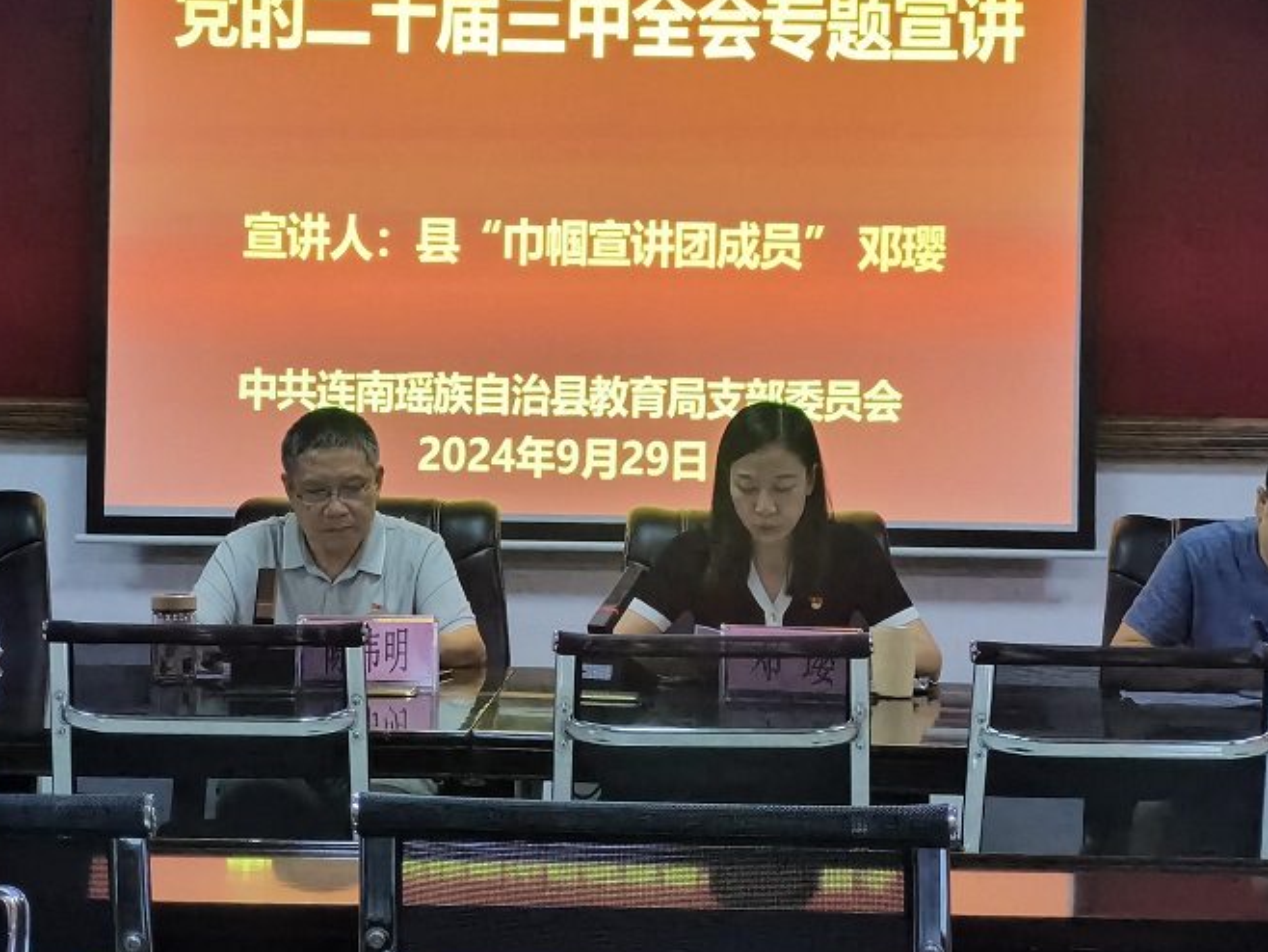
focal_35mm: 96
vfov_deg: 15.4
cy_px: 410
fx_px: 3518
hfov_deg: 20.4
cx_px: 565
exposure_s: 1/100
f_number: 2.4
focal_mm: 6.4
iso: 320
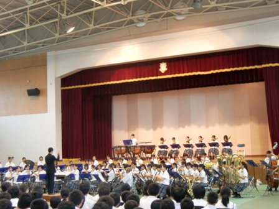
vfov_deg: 26.6
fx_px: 443
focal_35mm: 55
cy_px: 104
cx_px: 140
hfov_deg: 34.9
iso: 400
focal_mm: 9.8
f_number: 4.2
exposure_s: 1/10
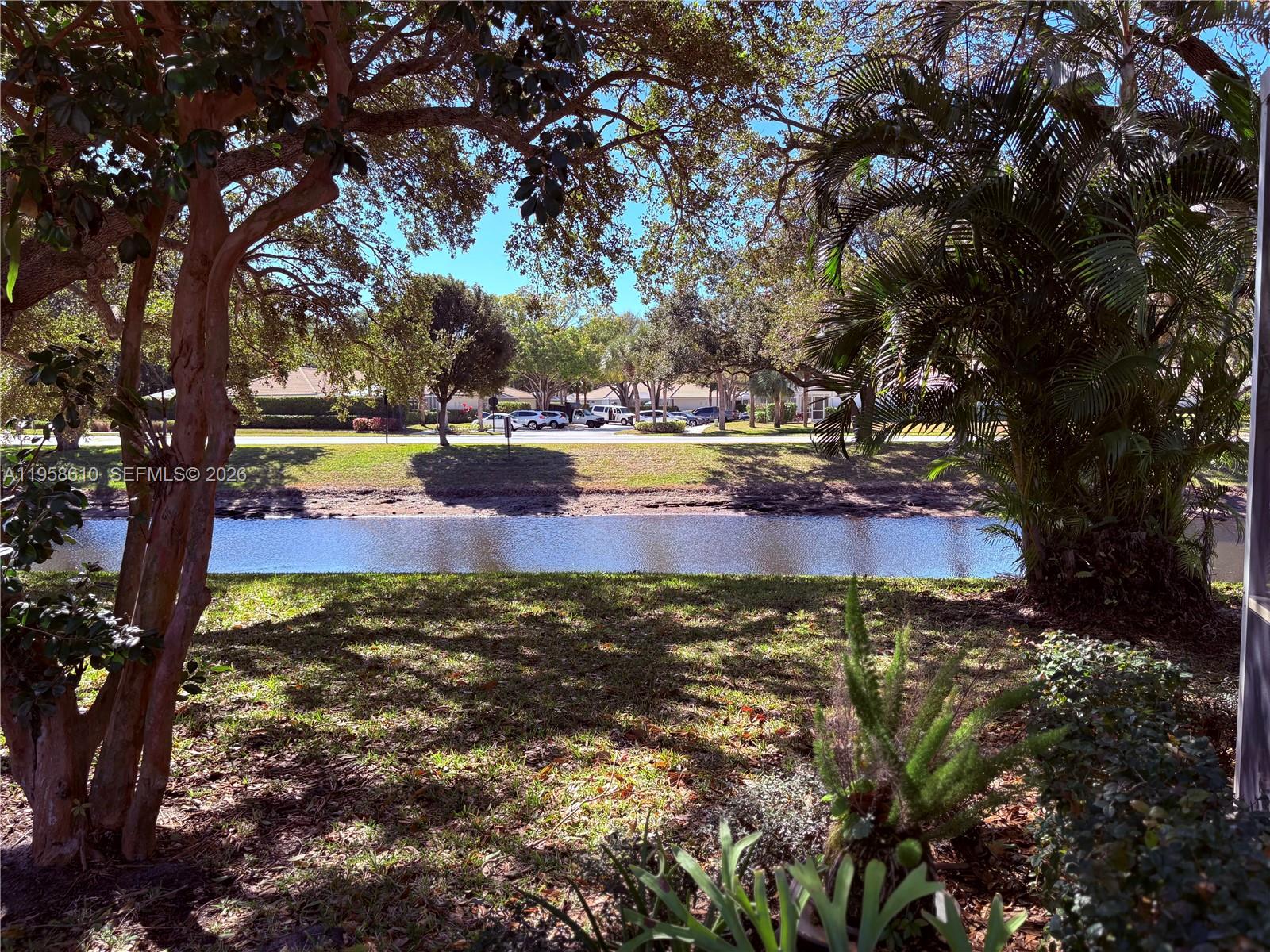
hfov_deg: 67.3
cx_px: 635
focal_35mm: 26
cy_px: 476
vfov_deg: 53.1
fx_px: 954
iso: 50
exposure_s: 1/764
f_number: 1.6
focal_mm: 5.96
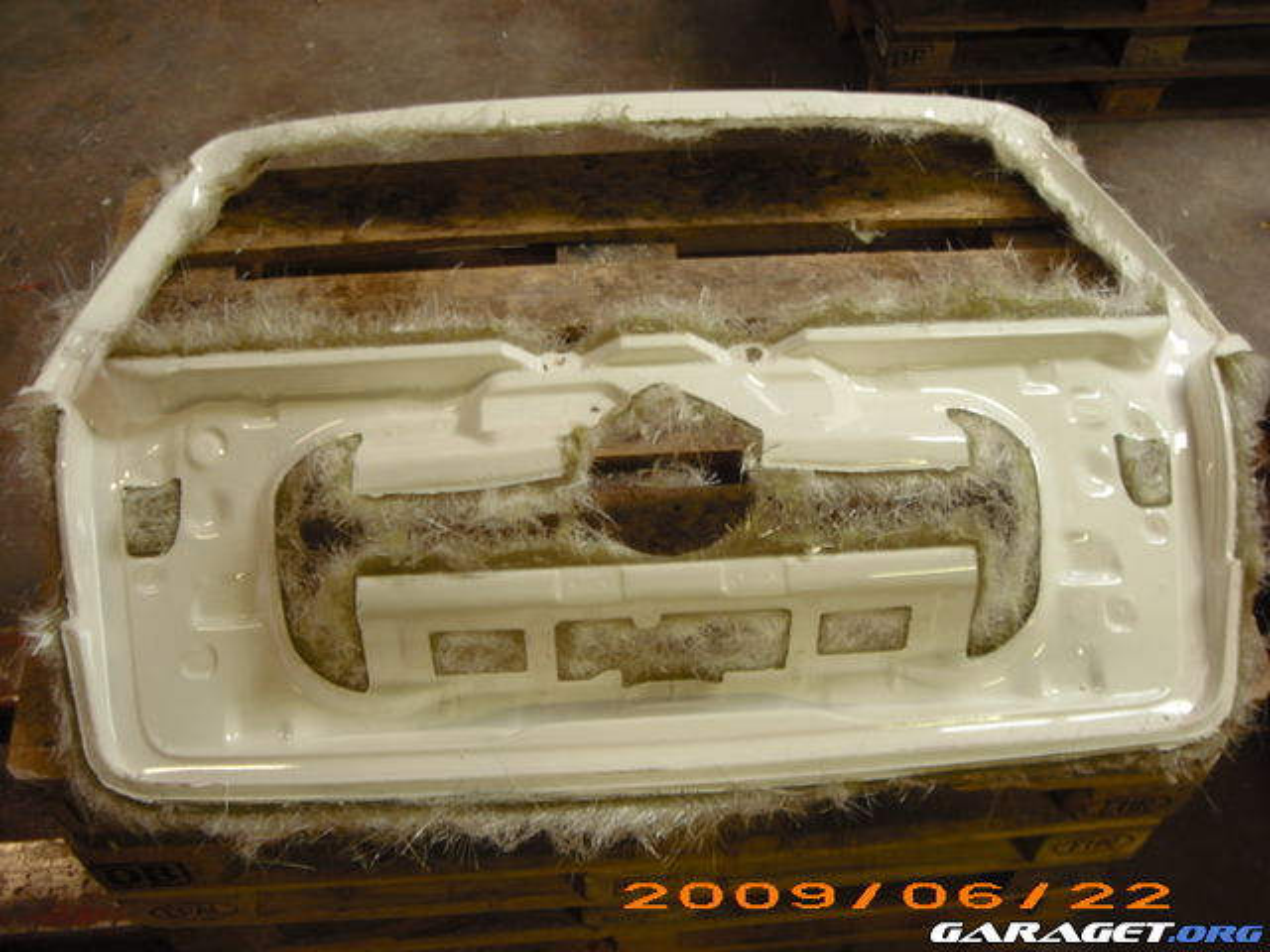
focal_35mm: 37
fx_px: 1357
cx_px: 635
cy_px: 476
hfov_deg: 50.1
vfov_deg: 38.7
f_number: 2.7
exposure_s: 1/10
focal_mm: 6.2
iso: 100
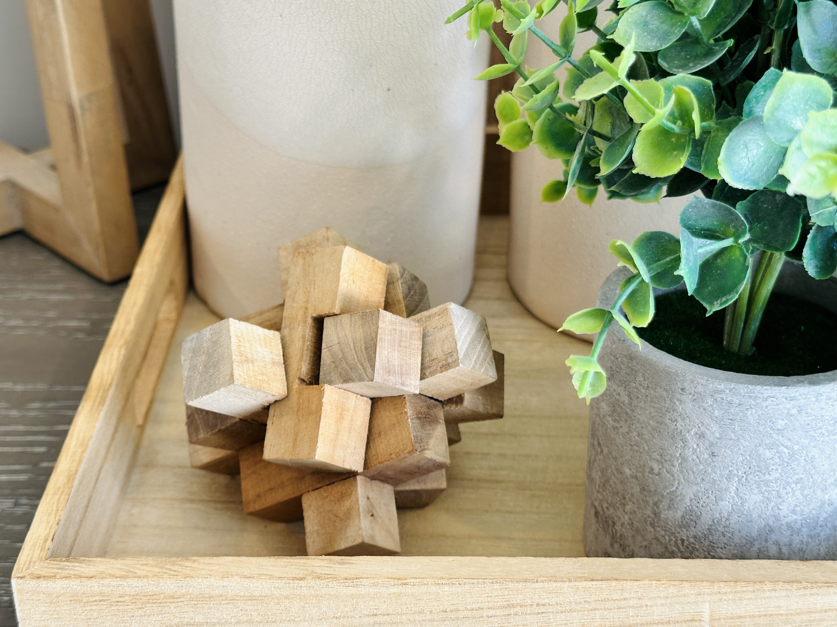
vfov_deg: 29.1
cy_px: 326
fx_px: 1209
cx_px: 432
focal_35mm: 50
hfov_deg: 38.2
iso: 64
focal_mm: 6.86
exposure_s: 1/60
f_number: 1.78
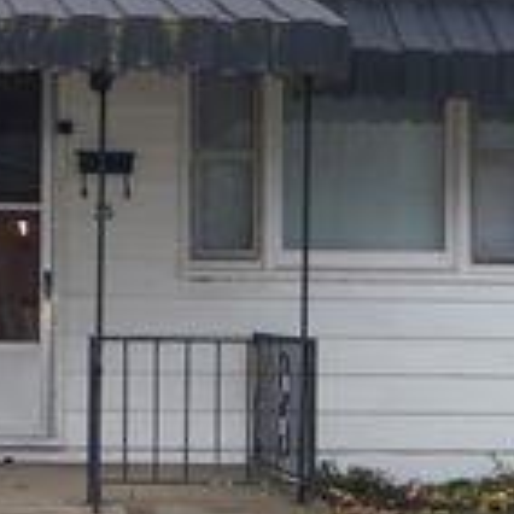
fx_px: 2629
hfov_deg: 11.0
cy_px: 170
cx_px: -22
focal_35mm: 156
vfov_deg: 11.2
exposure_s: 1/60
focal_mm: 35
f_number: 5
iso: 100
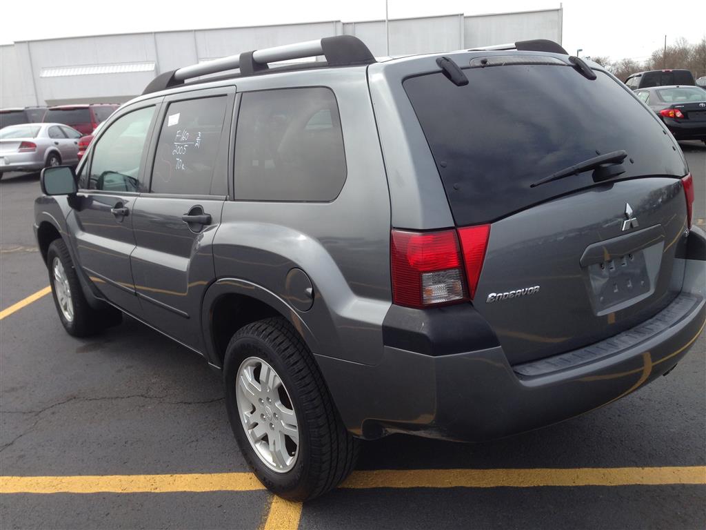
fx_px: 673
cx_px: 353
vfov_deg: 42.9
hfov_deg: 55.4
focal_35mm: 33
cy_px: 265
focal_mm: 4.13
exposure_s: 1/742
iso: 50
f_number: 2.4
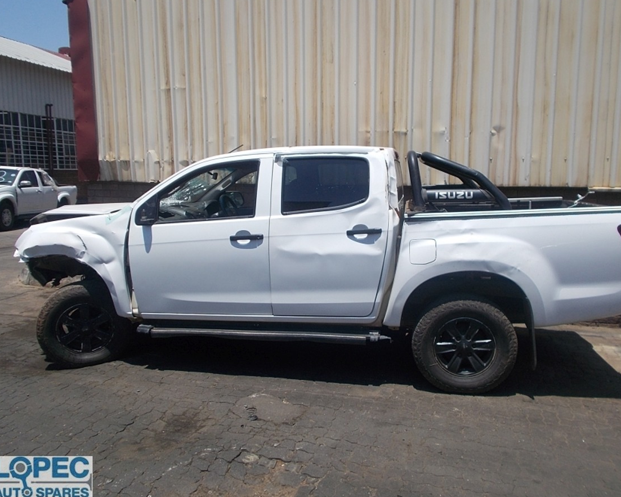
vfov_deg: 51.6
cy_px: 250
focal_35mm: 28
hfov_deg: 62.2
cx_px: 327
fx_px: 515
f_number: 8
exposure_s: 1/200
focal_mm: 4.6
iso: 80
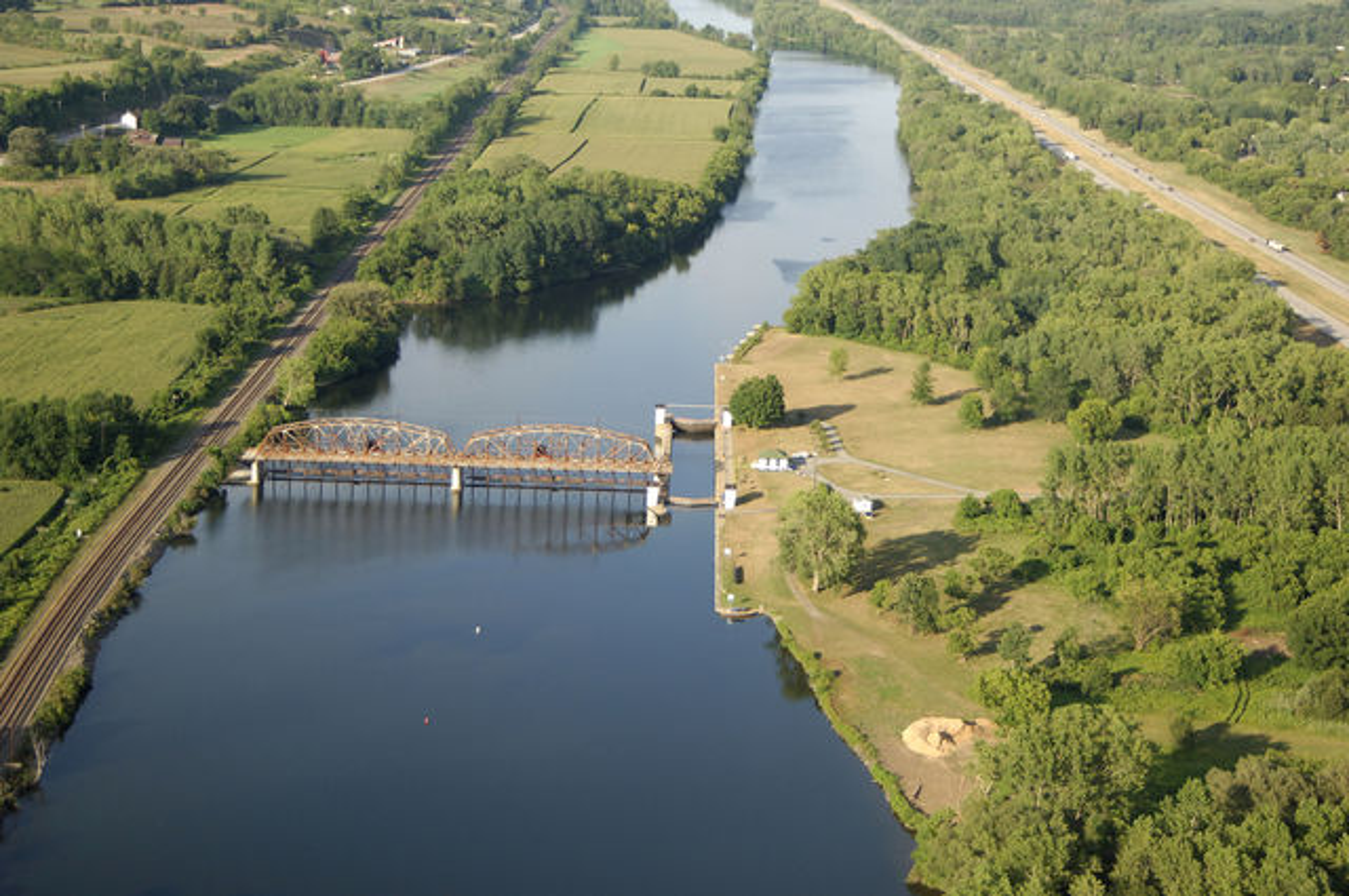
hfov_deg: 31.9
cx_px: 674
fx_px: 2358
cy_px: 448
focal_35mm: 63
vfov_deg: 21.5
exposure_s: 1/1000
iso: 400
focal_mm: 42
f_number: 4.8
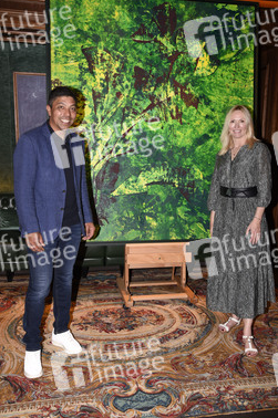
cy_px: 198
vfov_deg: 53.2
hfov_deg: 36.8
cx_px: 140
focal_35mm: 36
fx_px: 418
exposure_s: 1/60
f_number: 6.3
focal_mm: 34
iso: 640
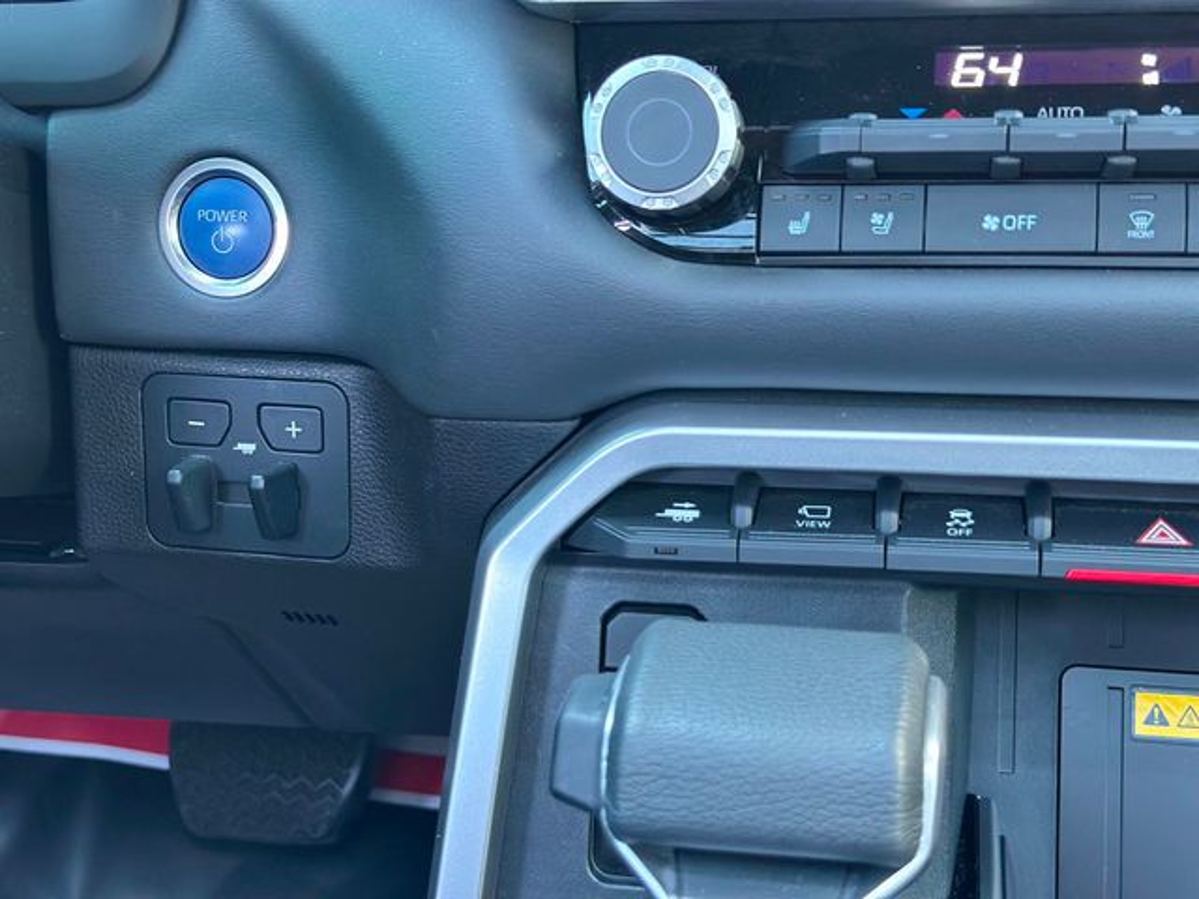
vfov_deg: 30.3
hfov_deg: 39.7
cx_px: 600
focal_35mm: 48
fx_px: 1663
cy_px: 450
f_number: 1.78
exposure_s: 1/40
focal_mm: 6.86
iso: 640
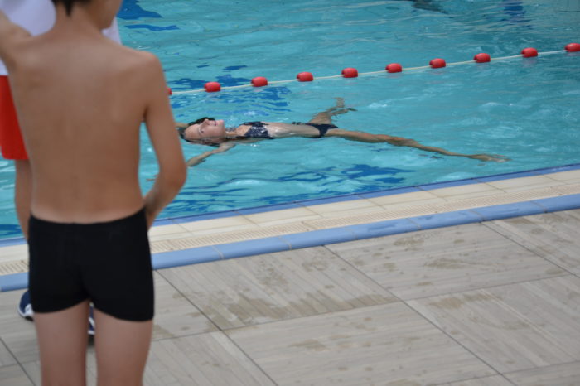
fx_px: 1691
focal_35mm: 105
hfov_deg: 19.5
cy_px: 193
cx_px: 290
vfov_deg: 13.0
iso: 180
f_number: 5.6
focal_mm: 70
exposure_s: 1/500
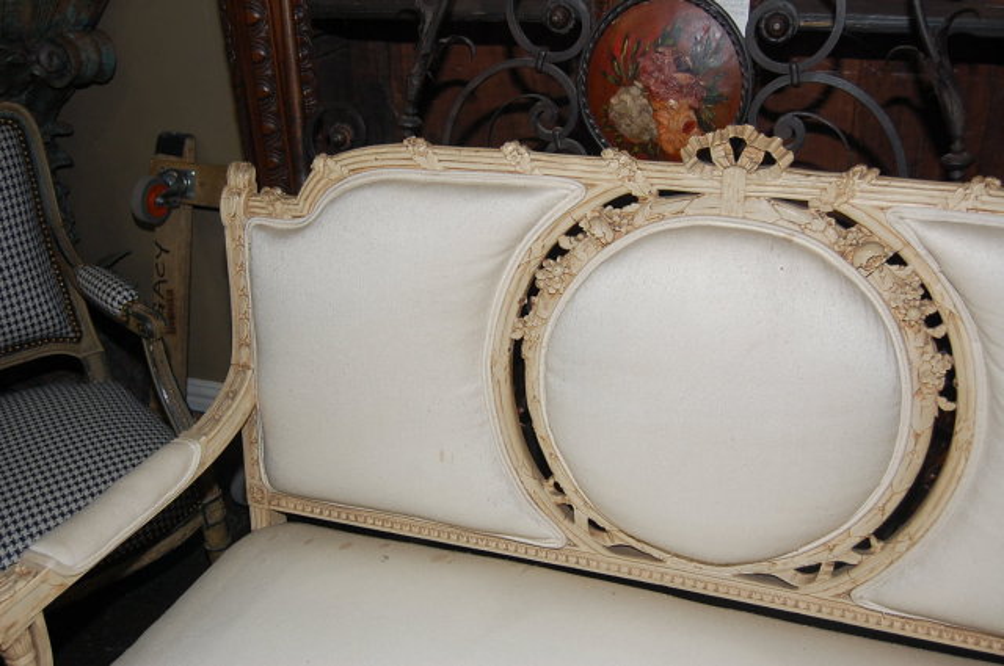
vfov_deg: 38.3
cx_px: 502
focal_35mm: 34
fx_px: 961
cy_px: 333
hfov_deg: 55.2
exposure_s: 1/60
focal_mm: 23
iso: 400
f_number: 4
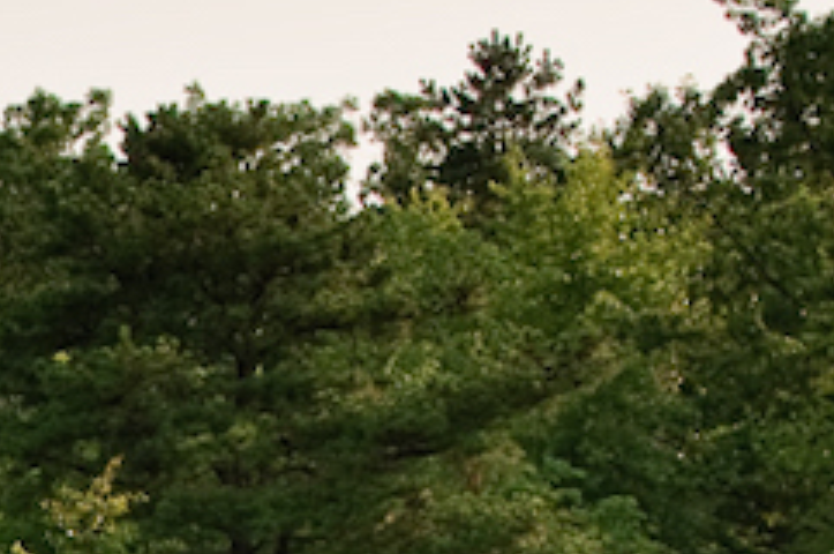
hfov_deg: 7.7
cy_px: 1103
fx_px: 6050
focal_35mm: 261
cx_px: -509
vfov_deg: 5.1
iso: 200
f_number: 8
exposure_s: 1/320
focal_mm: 35
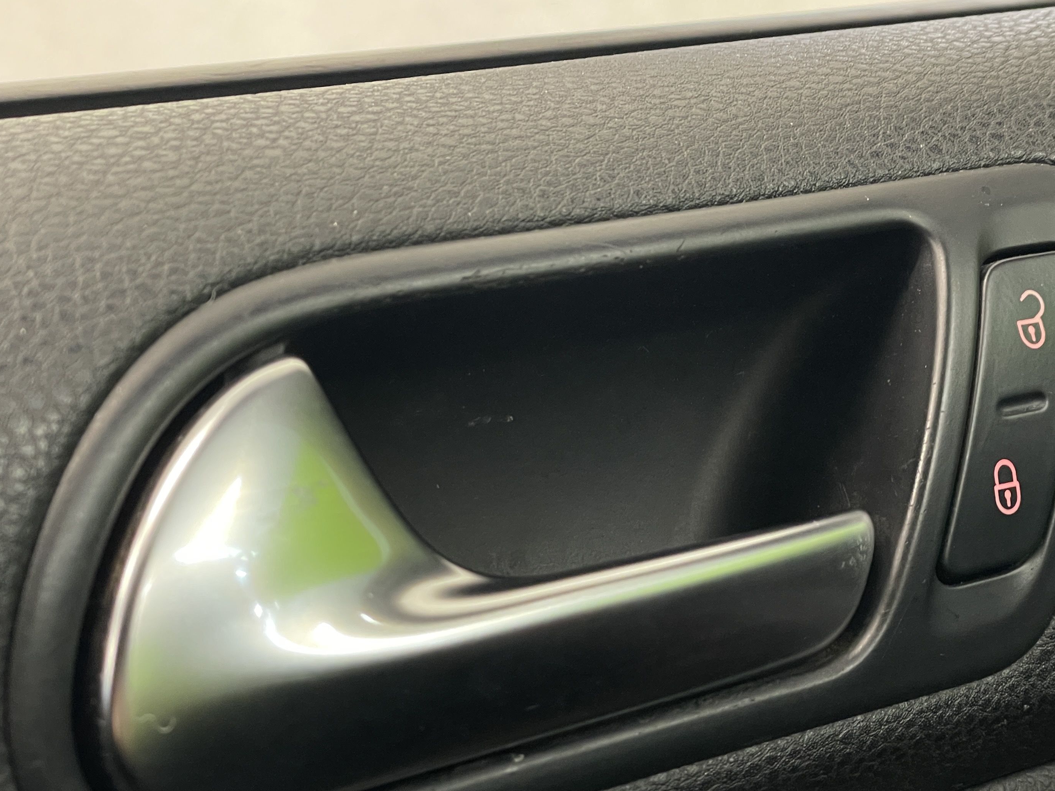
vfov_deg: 19.3
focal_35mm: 76
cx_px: 646
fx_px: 2316
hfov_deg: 25.6
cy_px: 531
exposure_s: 1/50
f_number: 2
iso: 250
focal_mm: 6
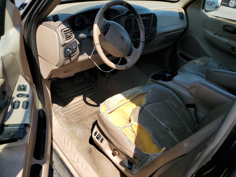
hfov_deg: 67.3
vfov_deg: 53.1
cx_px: 118
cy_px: 88
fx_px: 177
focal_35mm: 26
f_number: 1.5
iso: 50
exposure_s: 1/1250
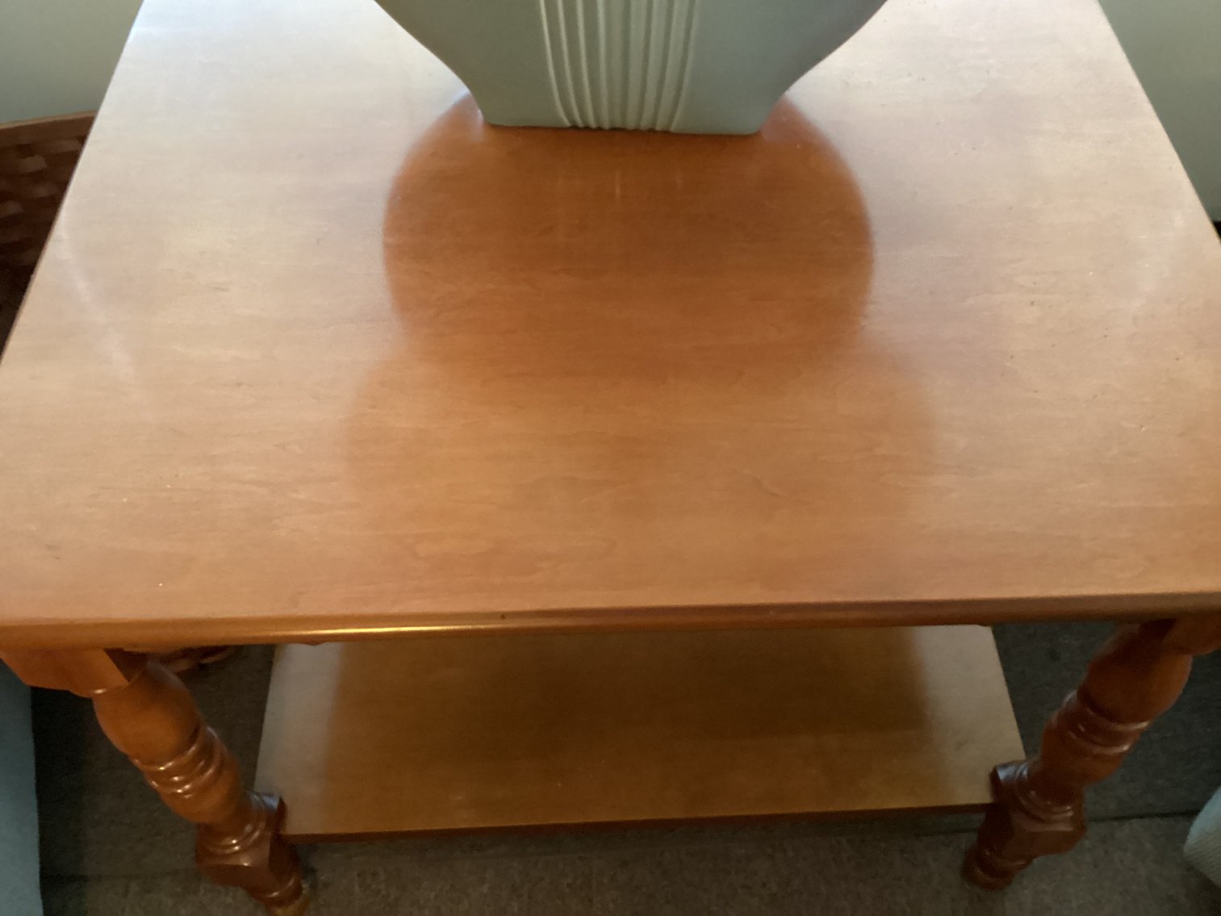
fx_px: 1094
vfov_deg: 45.4
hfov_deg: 58.3
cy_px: 458
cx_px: 610
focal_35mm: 31
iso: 500
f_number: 2.4
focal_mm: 3.3
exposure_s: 1/25
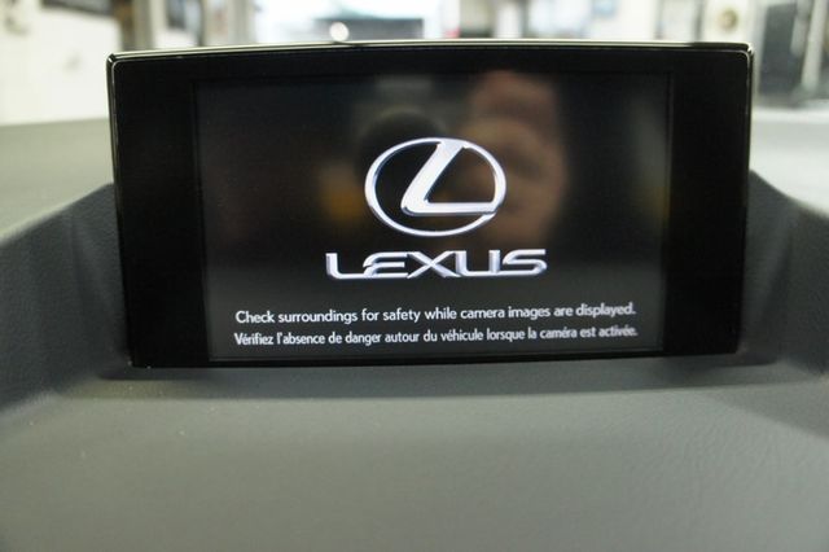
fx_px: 621
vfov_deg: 47.9
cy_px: 276
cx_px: 414
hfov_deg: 67.4
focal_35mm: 27
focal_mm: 18
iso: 1600
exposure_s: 1/50
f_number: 3.5
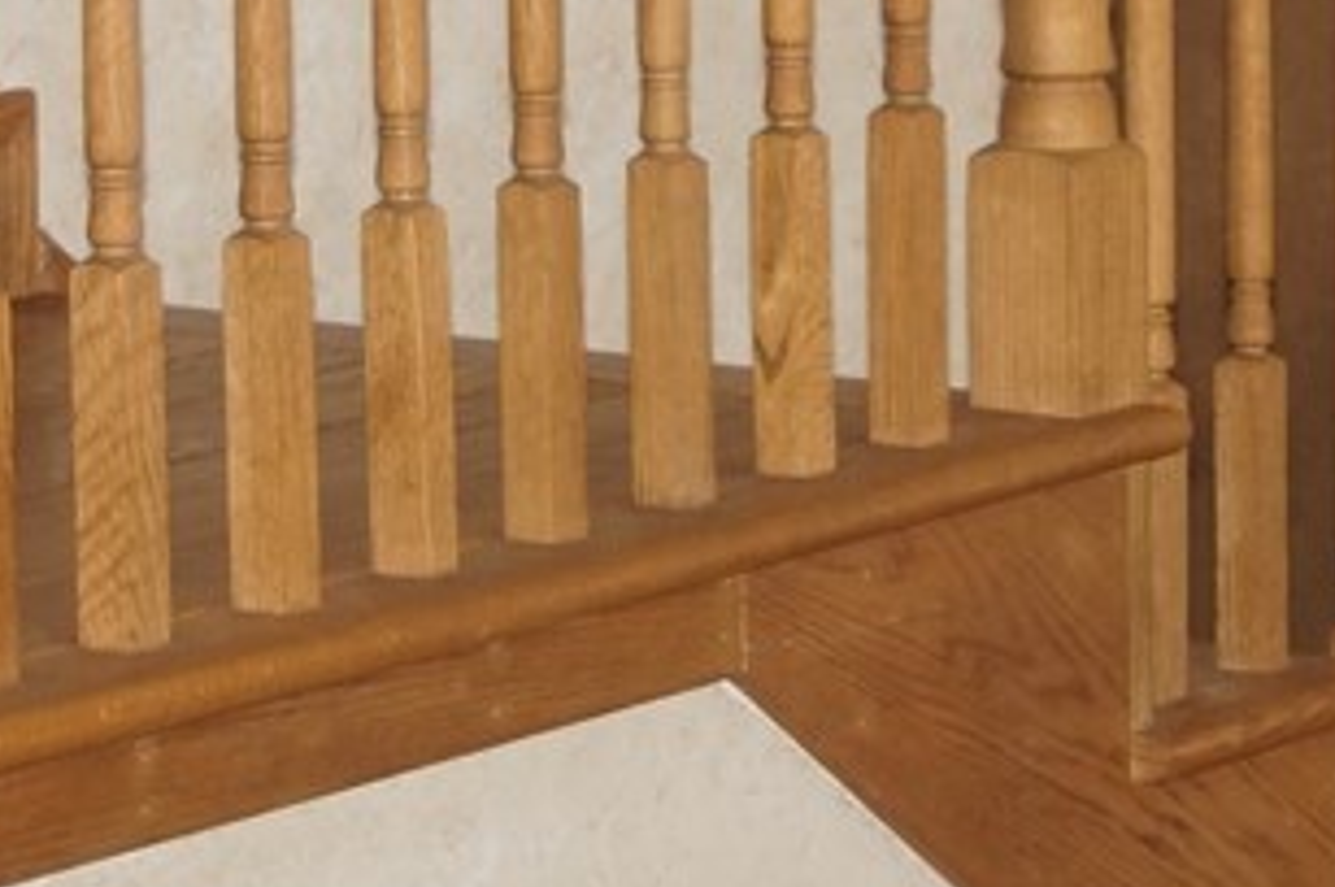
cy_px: -313
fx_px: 6882
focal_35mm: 186
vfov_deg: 7.3
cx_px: 1002
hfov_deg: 11.1
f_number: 4
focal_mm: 35
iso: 800
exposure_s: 1/60
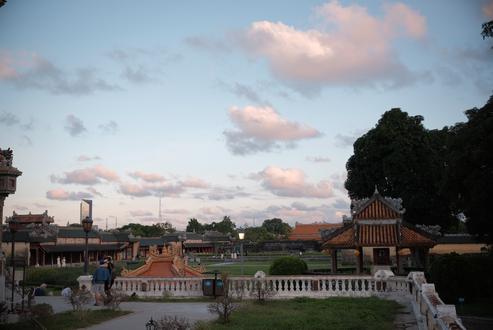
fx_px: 562
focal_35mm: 41
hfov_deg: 47.4
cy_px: 165
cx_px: 246
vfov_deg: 32.7
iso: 200
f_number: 4
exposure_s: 1/250
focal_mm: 27
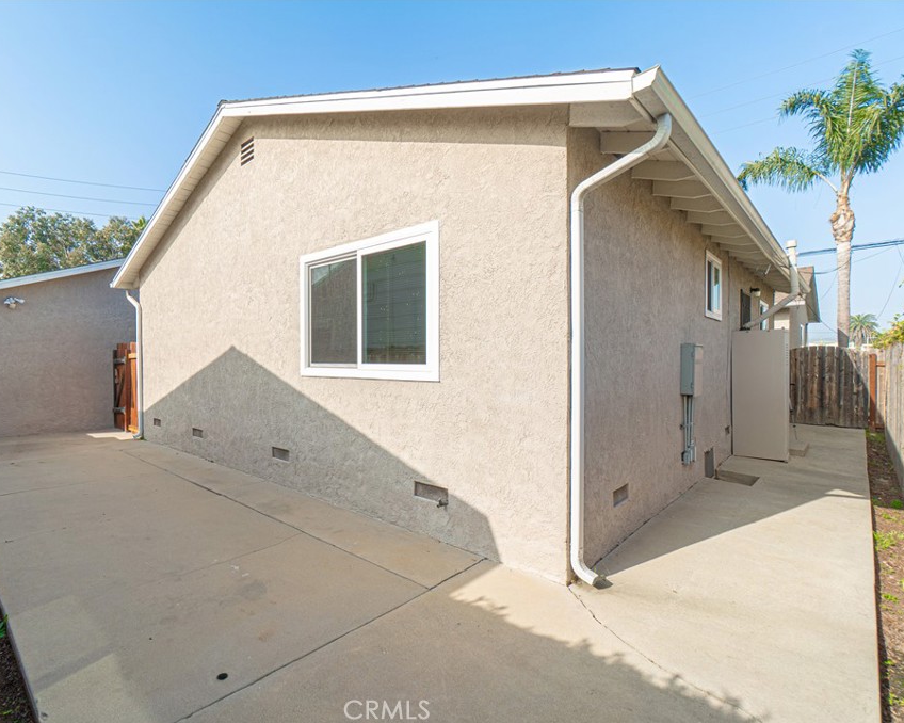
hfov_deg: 89.2
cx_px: 396
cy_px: 362
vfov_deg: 77.0
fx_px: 455
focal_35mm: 17
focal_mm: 10
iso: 100
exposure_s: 1/160
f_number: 8
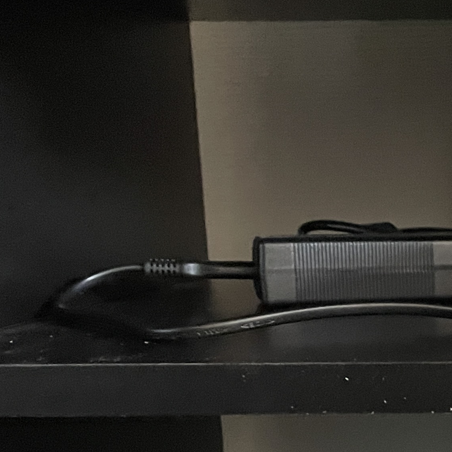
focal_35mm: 82
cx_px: 574
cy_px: 474
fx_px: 1211
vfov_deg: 20.3
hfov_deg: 19.6
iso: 800
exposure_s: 1/30
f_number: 1.6
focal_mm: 4.2
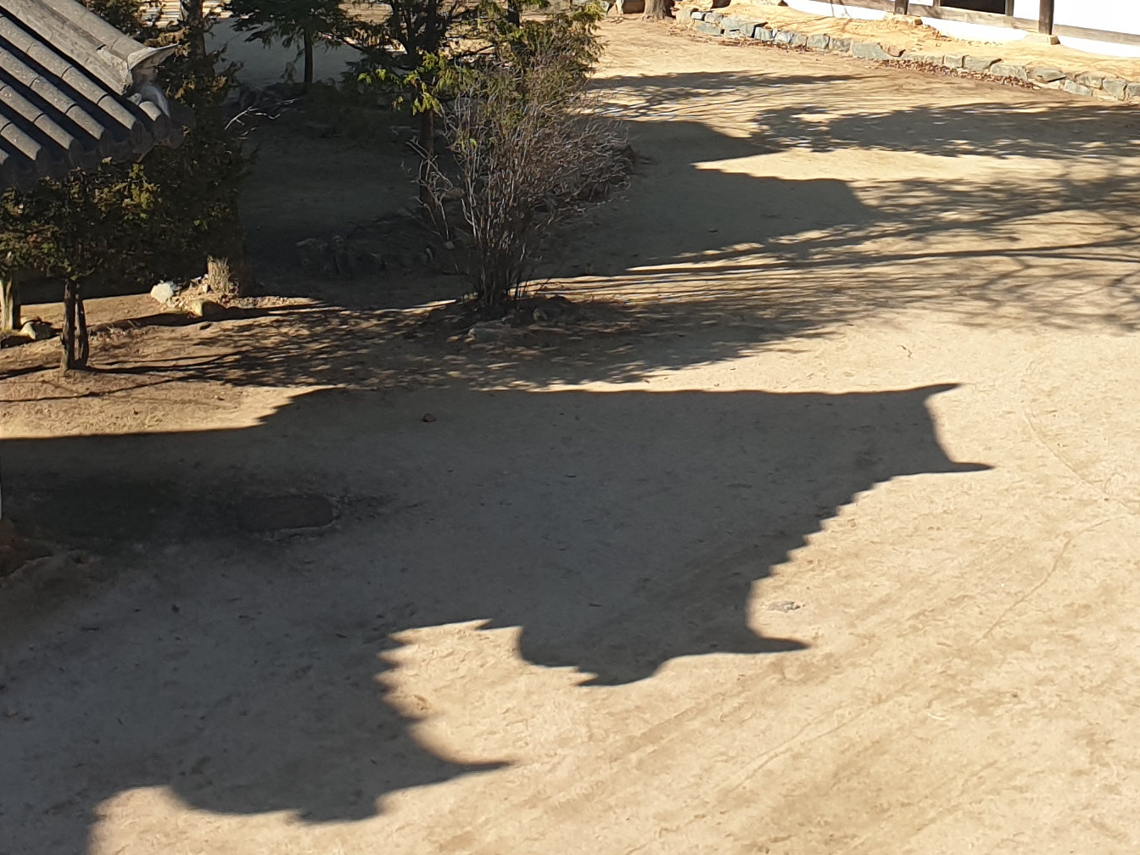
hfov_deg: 25.0
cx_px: 704
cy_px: -95
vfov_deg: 18.2
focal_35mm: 78
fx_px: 2569
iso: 50
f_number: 2.4
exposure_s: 1/836
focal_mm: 4.3
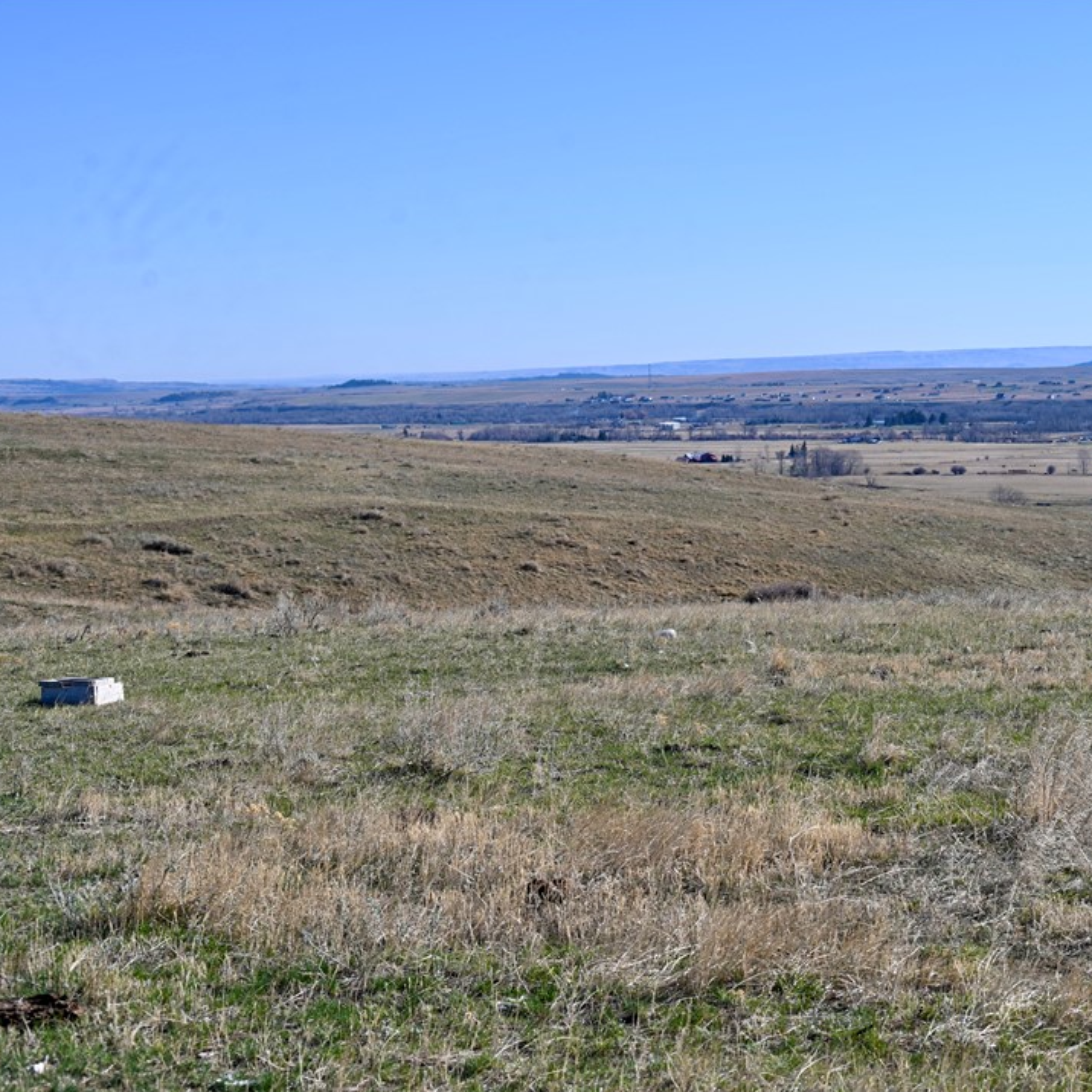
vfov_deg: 25.7
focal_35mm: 67
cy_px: 546
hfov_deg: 25.5
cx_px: 793
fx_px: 2391
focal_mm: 52
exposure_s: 1/400
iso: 100
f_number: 7.1
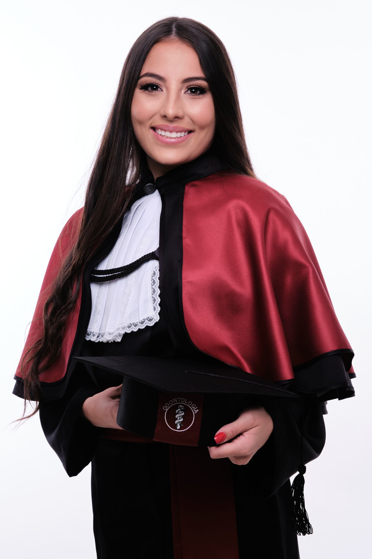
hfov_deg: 17.3
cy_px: 280
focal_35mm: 79
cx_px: 186
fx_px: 1224
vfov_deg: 25.7
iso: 160
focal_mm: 52.4
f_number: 8
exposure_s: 1/160
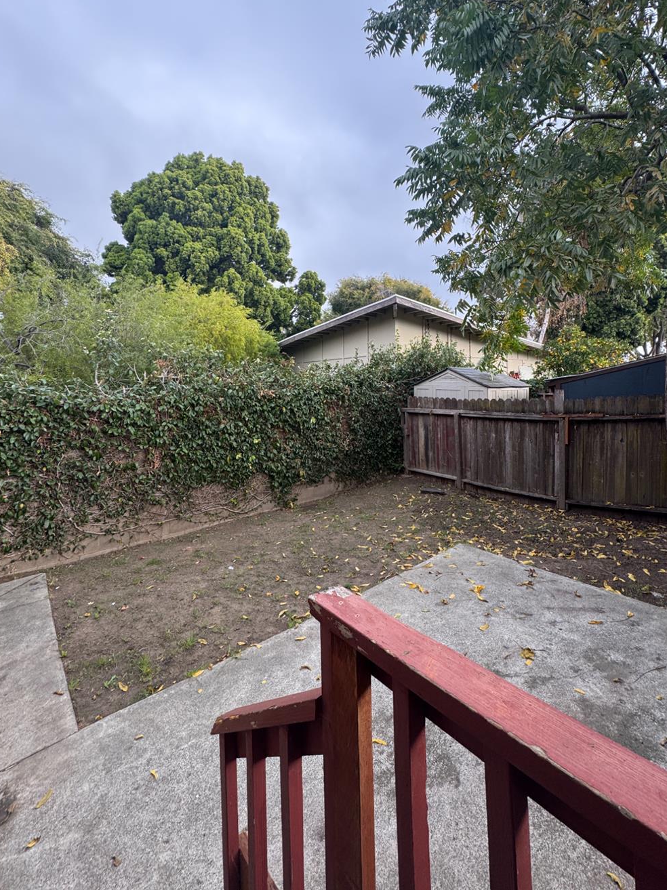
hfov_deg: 77.8
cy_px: 384
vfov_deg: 93.9
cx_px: 373
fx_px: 411
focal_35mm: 16
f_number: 2.2
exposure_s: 1/282
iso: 40
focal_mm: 2.22
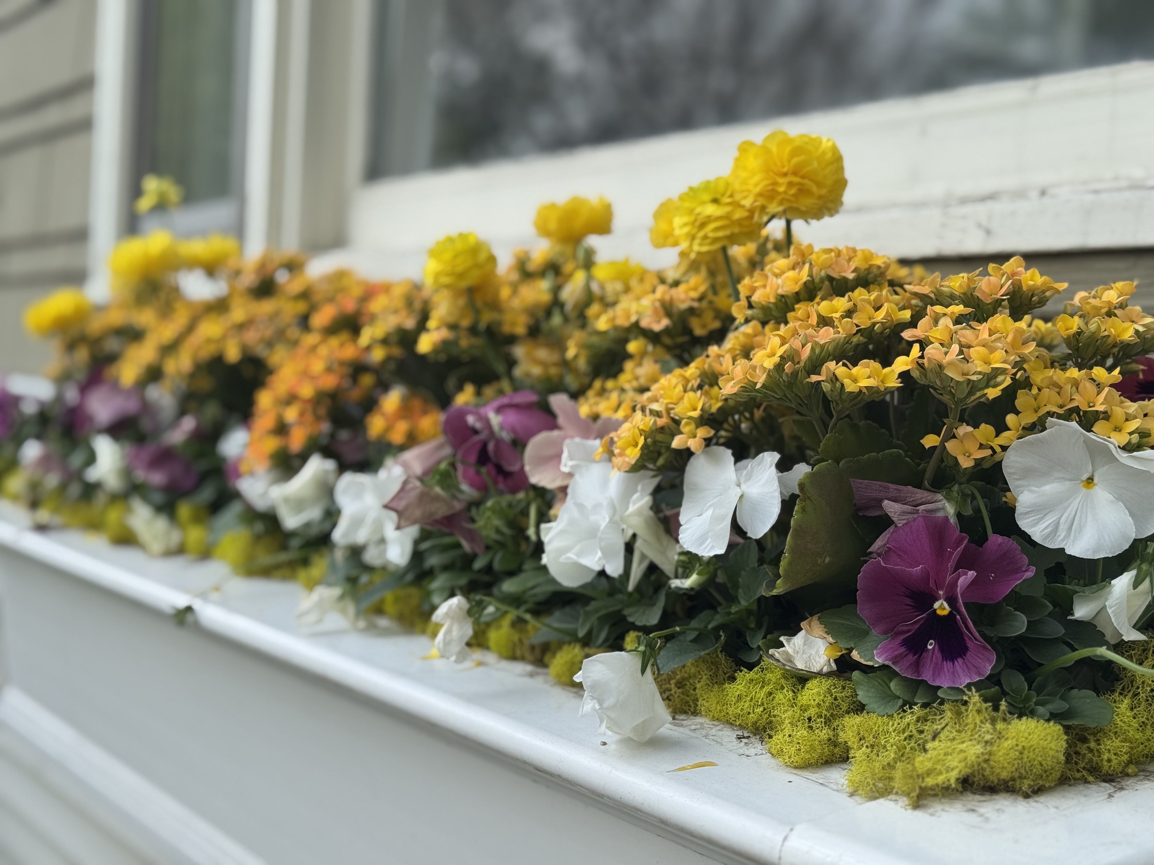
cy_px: 432
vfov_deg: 30.3
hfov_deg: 39.7
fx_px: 1600
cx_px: 577
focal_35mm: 48
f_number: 1.78
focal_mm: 6.76
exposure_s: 1/1490
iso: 64
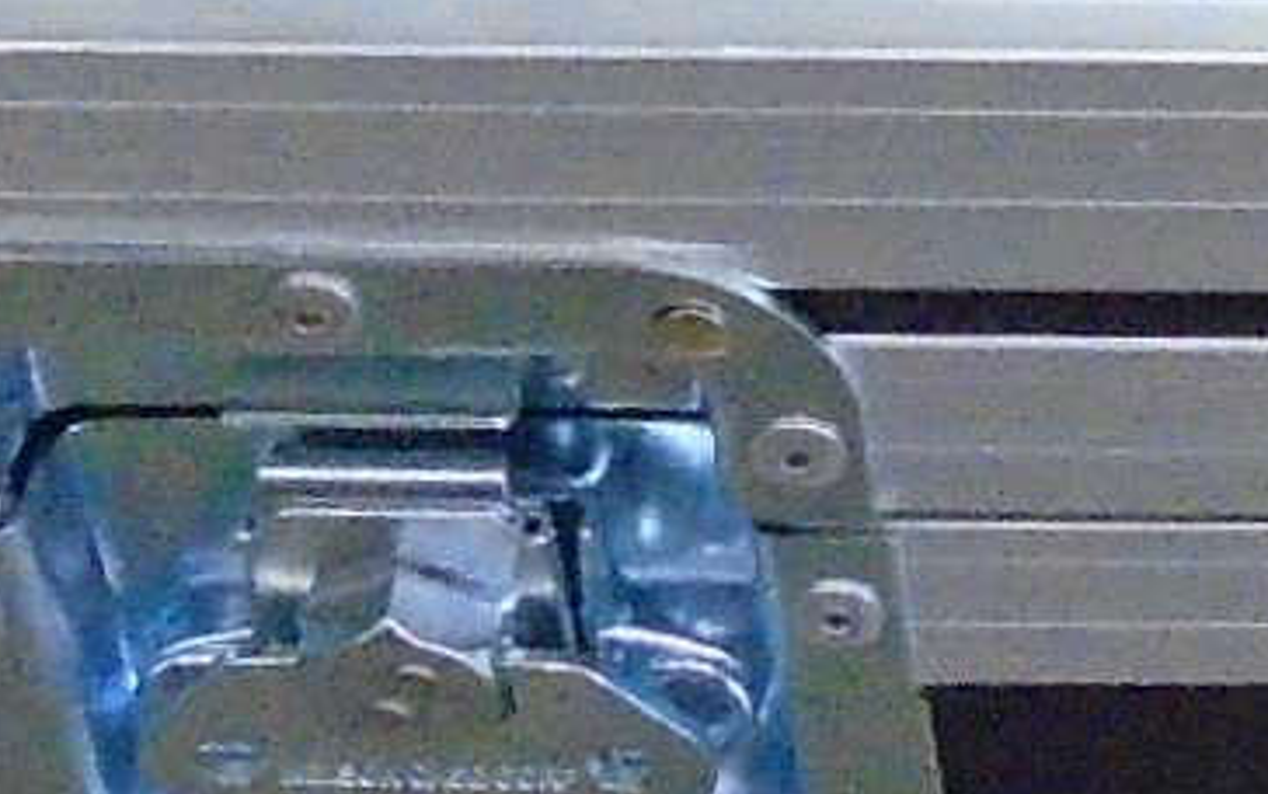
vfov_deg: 6.6
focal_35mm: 196
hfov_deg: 10.2
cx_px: 2202
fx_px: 6777
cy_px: -526
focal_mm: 4.6
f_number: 3.2
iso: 800
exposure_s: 1/80
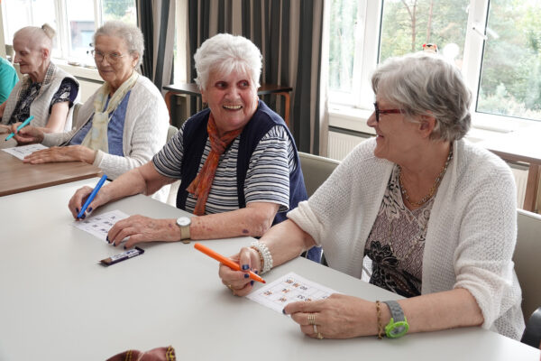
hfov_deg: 55.8
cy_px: 180
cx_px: 270
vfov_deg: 38.9
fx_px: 511
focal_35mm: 34
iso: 400
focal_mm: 12.63
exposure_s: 1/200
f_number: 2.8
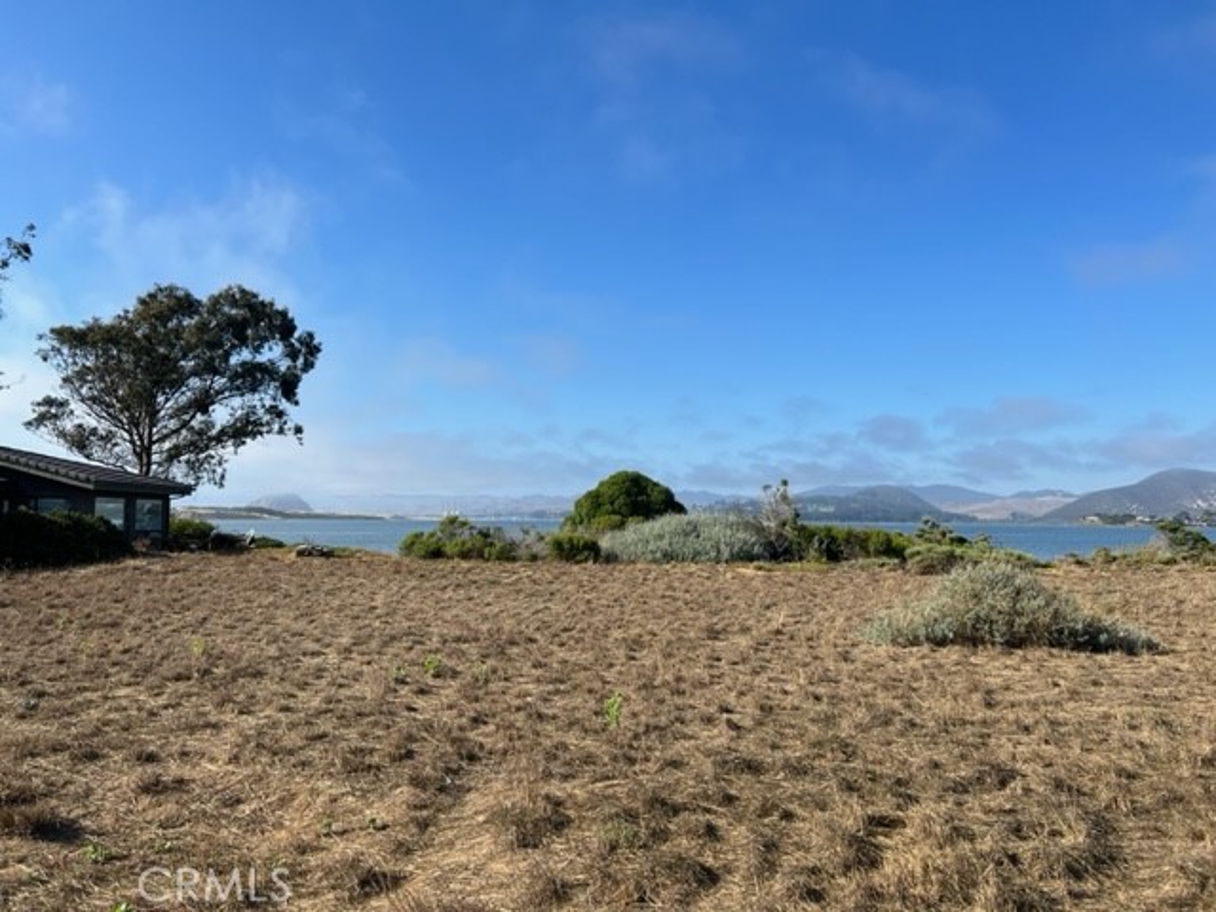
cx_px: 608
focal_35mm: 26
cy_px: 456
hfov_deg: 67.3
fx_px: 913
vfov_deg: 53.1
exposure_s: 1/4115
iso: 50
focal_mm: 5.7
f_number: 1.5
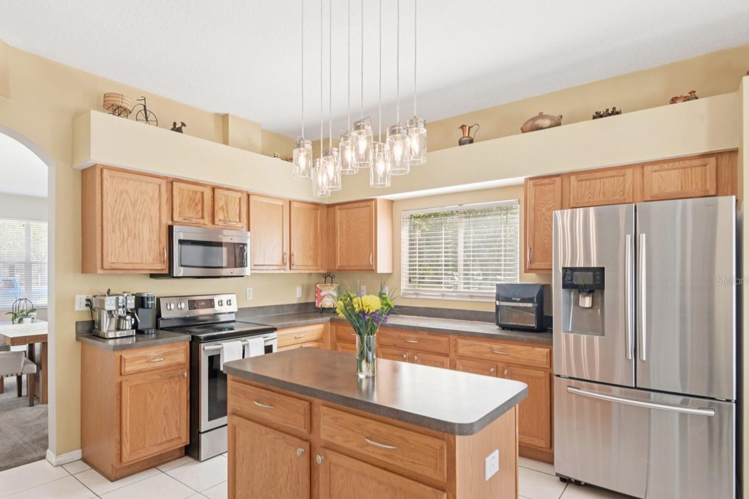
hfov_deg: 83.5
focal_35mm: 20
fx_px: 416
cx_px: 325
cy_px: 280
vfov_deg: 61.7
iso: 400
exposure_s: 1/30
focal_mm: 17
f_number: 8
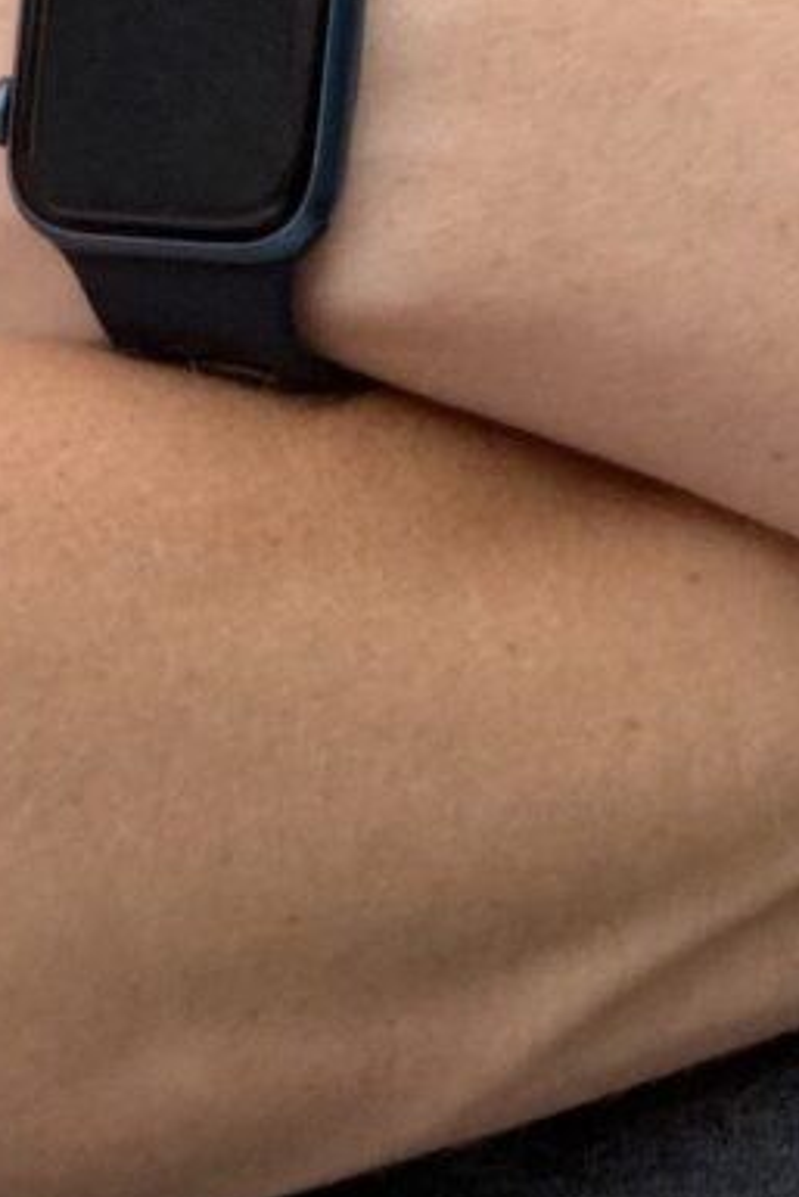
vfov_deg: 2.5
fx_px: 27605
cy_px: -2263
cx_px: 706
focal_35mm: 830
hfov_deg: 1.7
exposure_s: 1/213
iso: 50
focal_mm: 15.66
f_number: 2.8
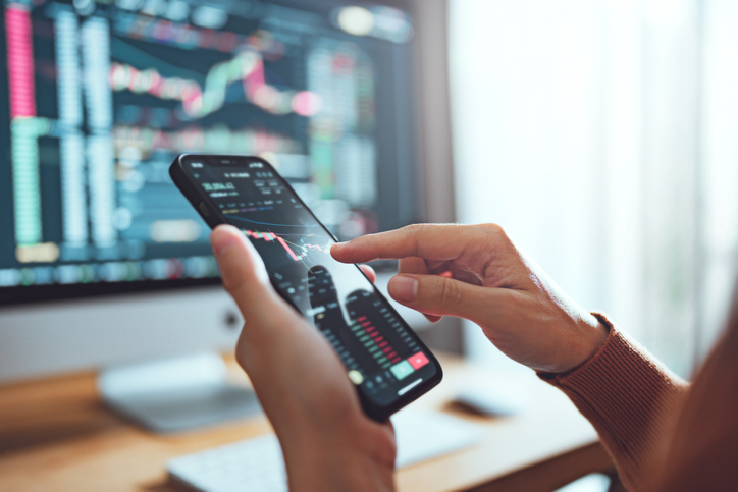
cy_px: 246
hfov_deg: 54.4
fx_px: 718
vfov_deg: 37.9
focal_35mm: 35
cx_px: 369
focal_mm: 35
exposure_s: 1/80
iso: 400
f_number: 1.4
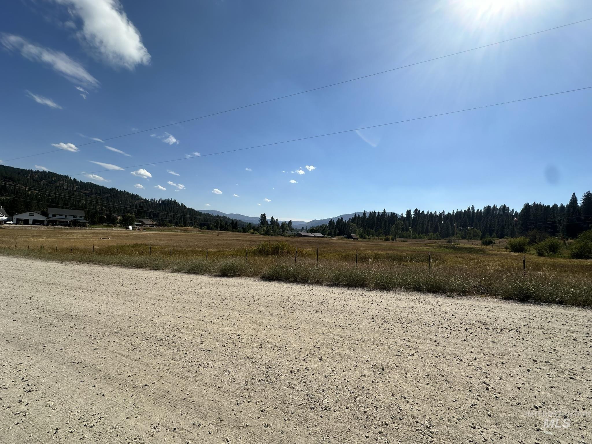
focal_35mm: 14
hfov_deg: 102.1
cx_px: 296
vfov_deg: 85.7
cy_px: 222
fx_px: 239
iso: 50
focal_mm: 2.22
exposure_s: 1/3731
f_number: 2.2
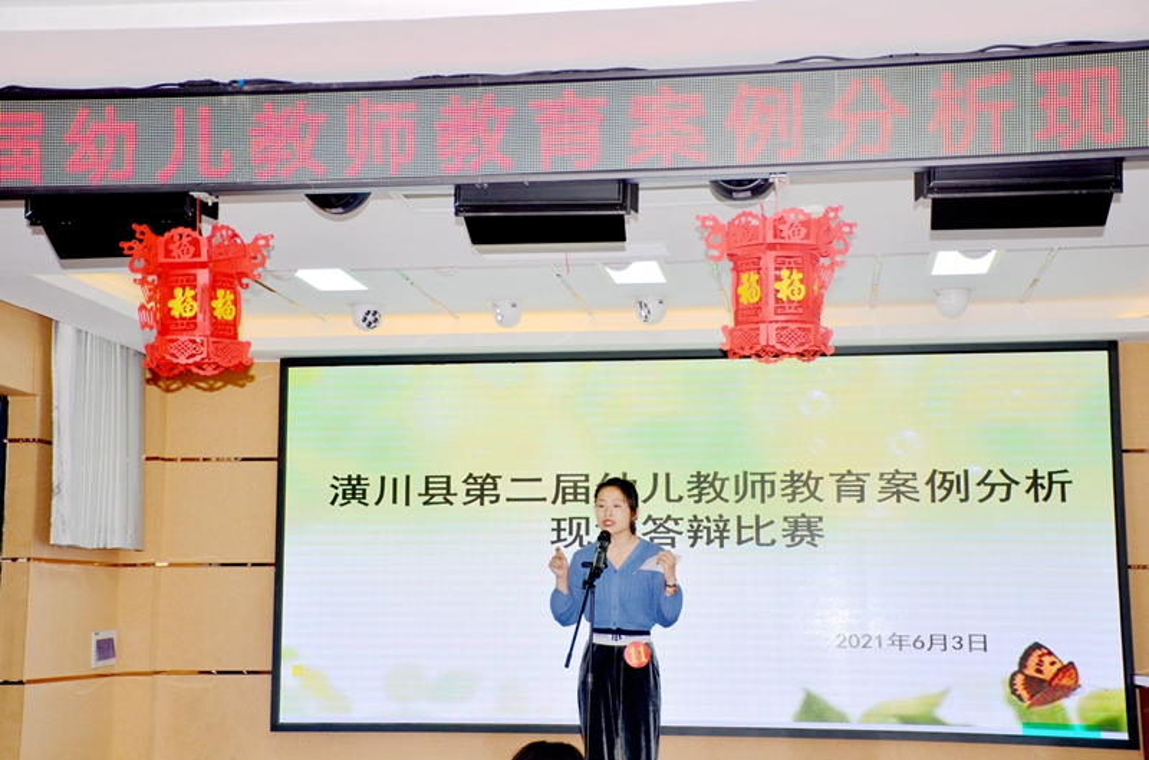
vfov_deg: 23.6
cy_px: 380
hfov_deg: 35.1
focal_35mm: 57
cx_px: 574
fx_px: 1815
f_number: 4.2
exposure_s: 1/200
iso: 200
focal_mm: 38
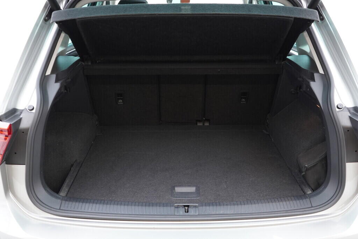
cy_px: 120
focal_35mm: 36
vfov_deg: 36.9
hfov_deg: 53.1
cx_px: 179
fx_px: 358
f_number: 2.8
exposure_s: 1/40
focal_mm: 24
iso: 400
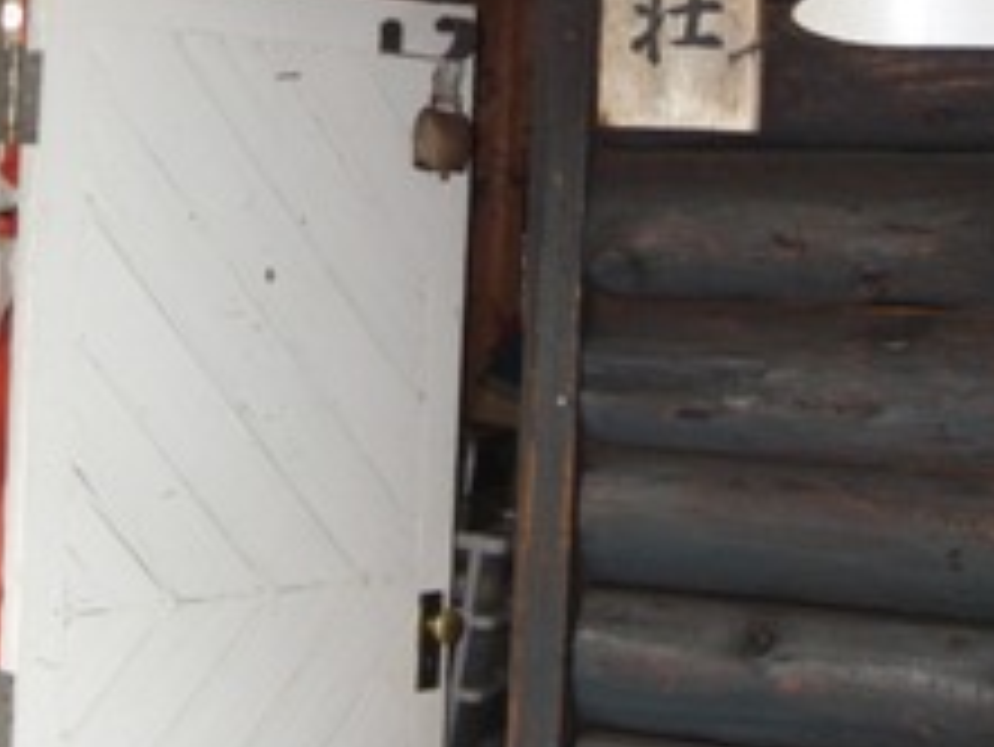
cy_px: 9
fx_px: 2212
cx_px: 441
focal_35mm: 77
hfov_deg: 25.3
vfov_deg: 18.7
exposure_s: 1/40
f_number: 3.3
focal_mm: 6.3
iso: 160
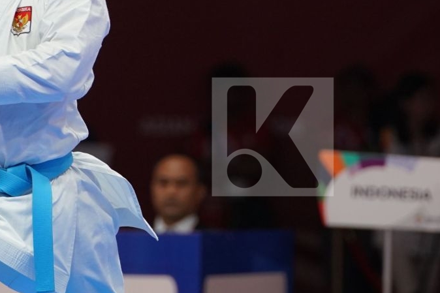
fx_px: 7673
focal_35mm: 628
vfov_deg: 2.2
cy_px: 137
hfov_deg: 3.3
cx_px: 52
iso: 1600
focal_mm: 235
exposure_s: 1/500
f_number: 4
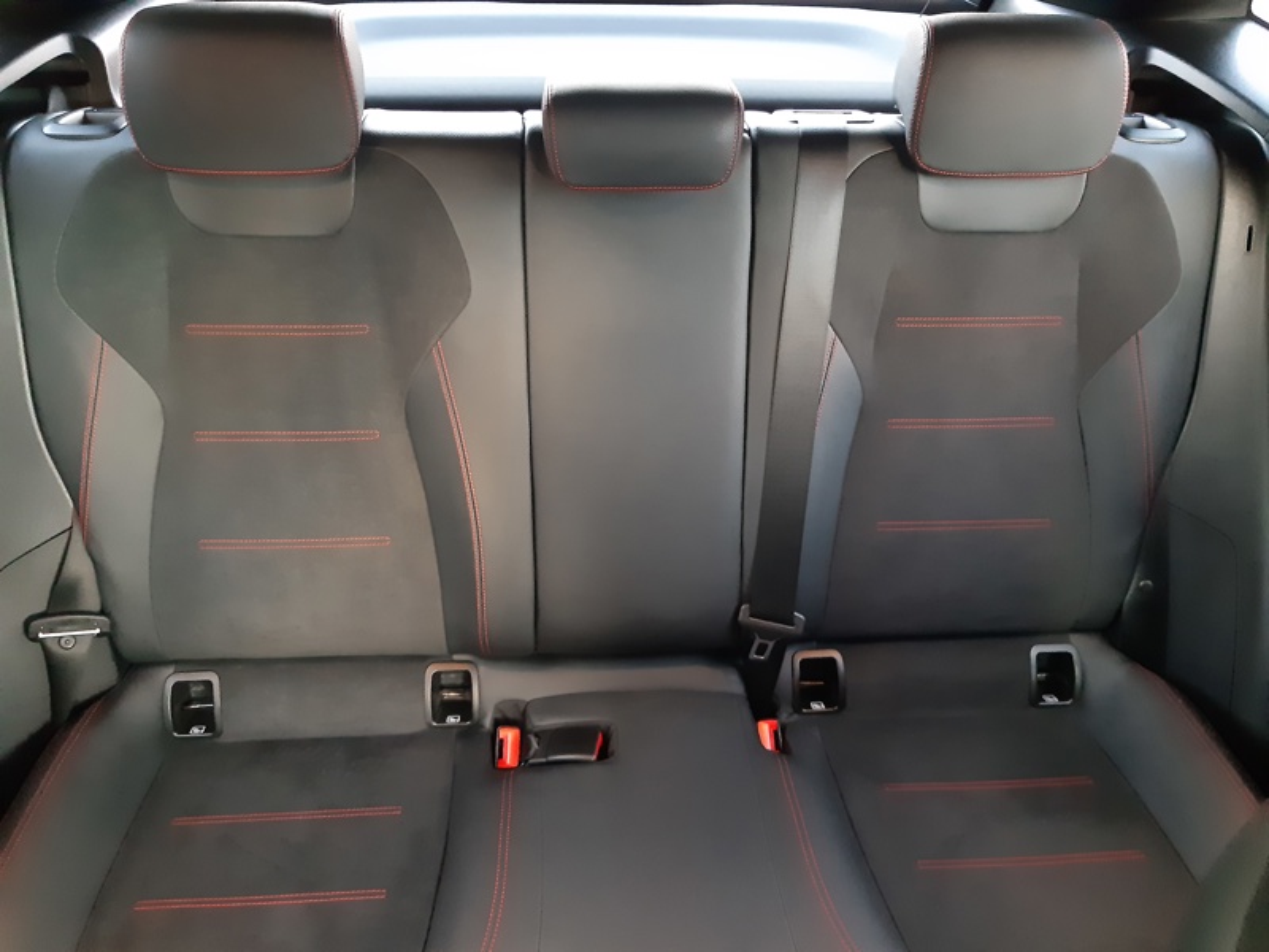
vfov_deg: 53.1
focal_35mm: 26
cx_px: 634
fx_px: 953
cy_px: 476
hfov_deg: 67.3
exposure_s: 1/17
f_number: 1.7
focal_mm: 3.92
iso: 640
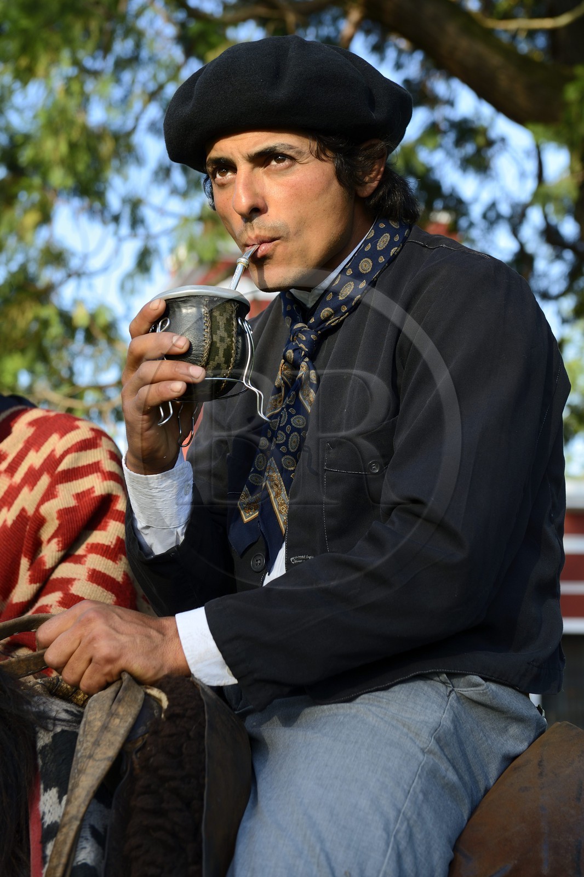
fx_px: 1509
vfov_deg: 32.4
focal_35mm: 62
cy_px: 438
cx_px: 292
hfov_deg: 21.9
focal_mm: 62
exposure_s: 1/200
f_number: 5.6
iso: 200
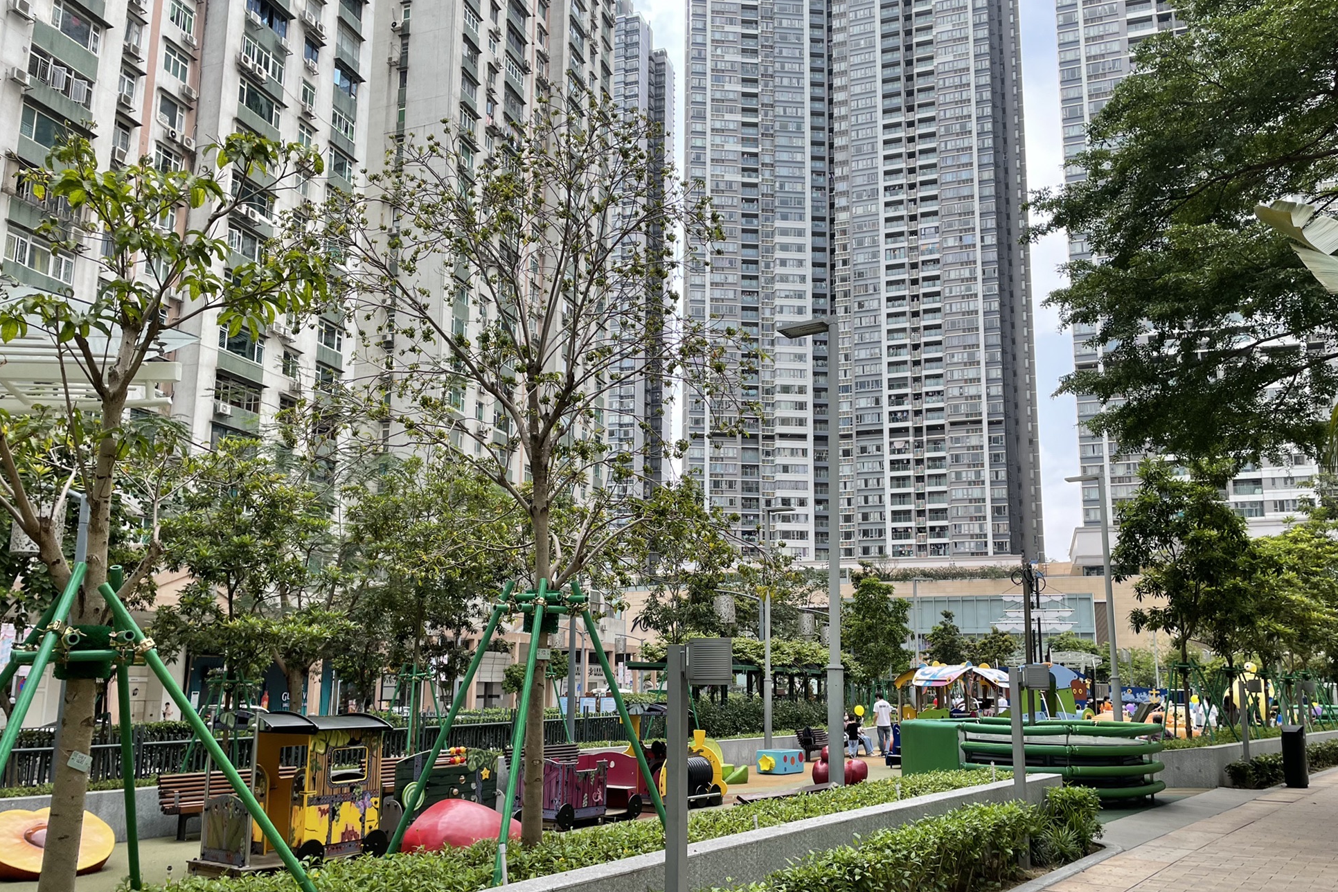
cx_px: 668
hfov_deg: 65.5
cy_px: 501
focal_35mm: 28
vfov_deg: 46.3
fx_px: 1041
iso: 32
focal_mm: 4.2
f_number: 1.6
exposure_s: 1/1092
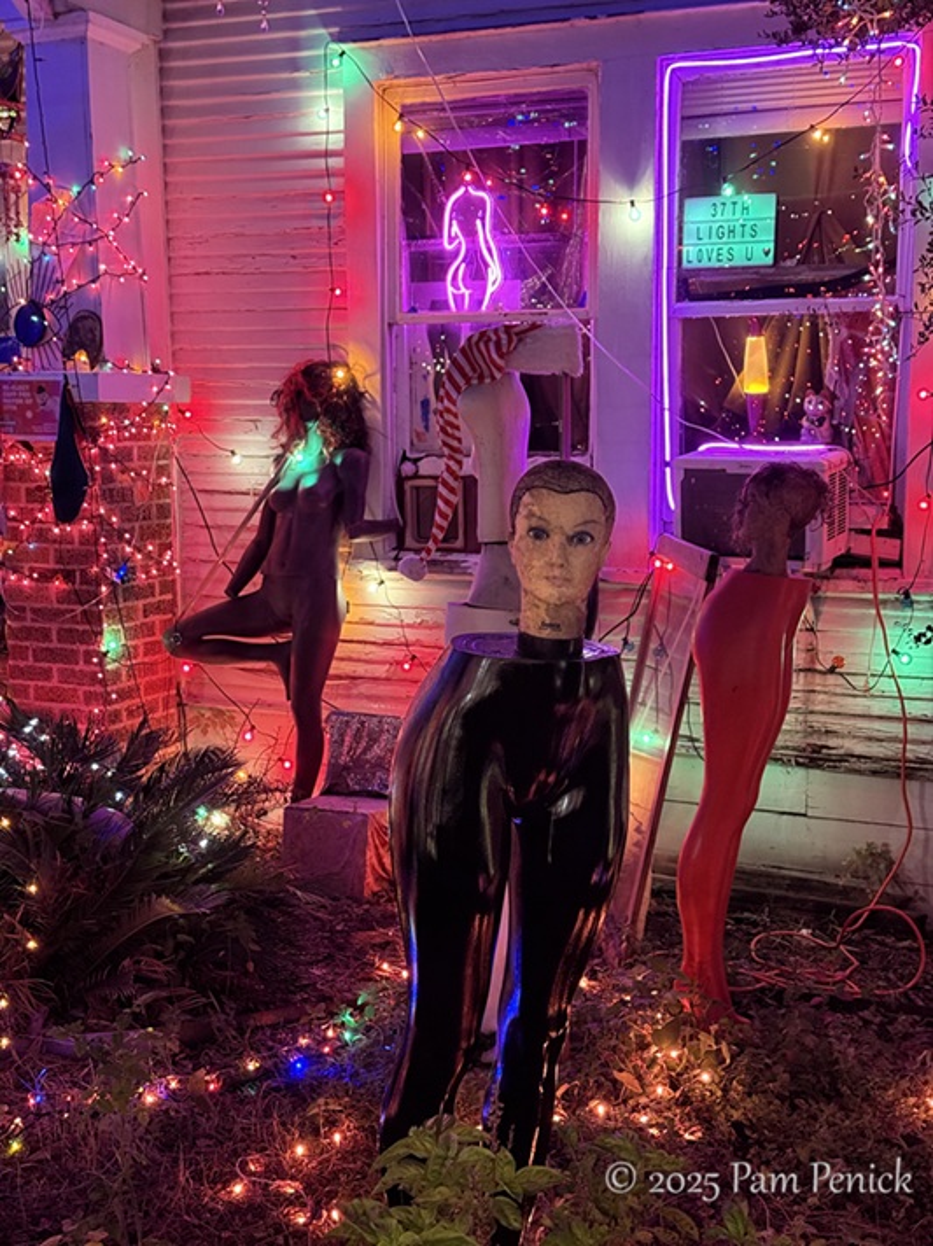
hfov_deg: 30.2
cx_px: 466
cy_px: 623
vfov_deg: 39.7
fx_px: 1727
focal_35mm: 48
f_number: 1.78
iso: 640
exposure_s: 1/24
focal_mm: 6.76
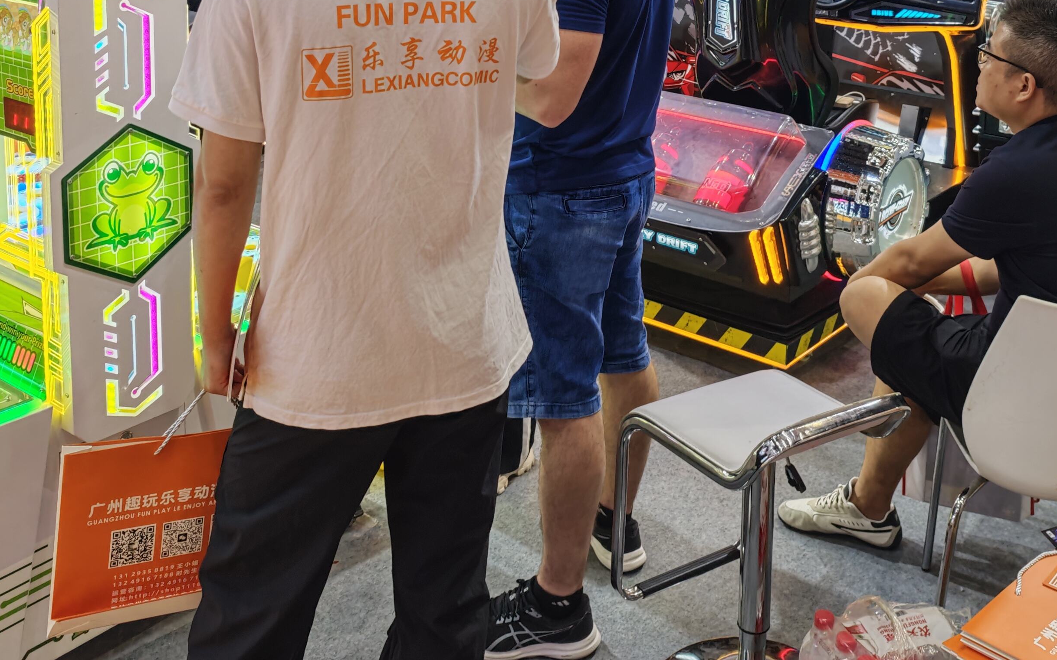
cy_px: 8
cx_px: 610
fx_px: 1181
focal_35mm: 41
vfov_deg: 29.3
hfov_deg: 48.0
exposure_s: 1/100
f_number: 1.44
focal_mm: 6.68
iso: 50
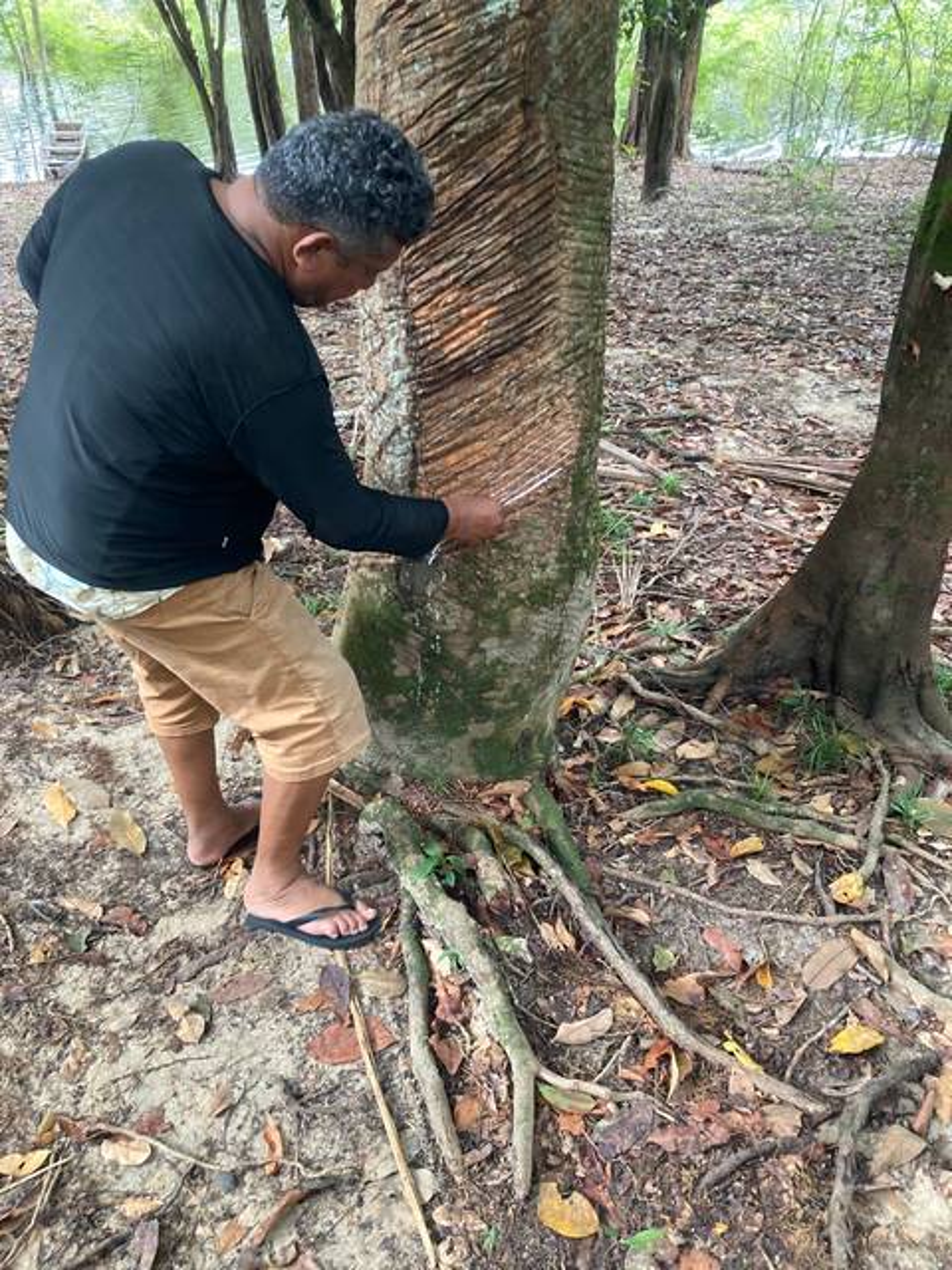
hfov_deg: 49.7
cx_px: 476
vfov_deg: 63.4
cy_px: 635
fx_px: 1027
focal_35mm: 28
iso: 125
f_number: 1.8
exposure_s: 1/60
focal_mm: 3.99
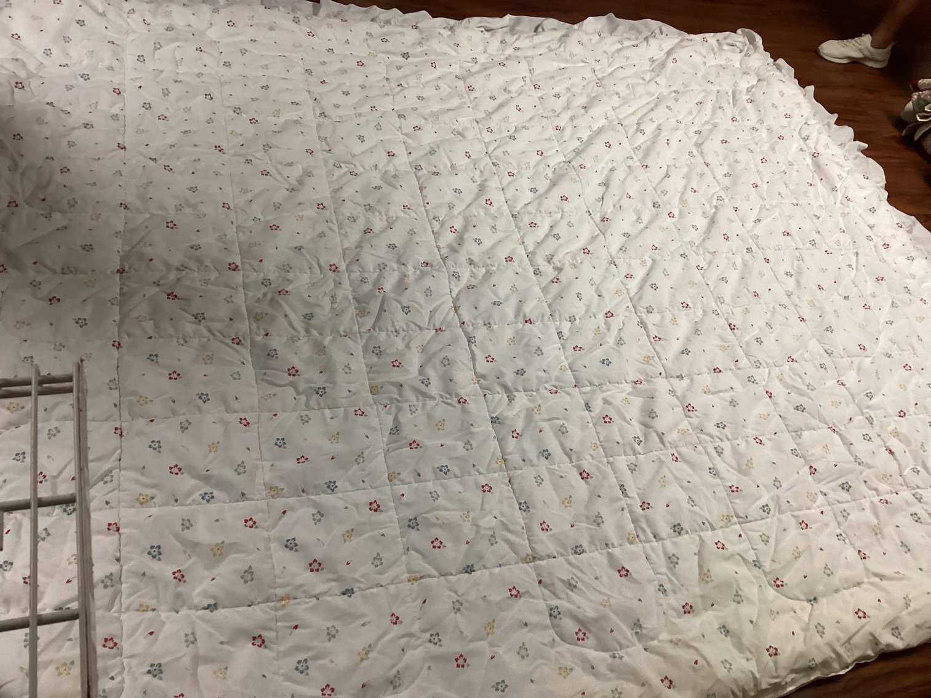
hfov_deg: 58.3
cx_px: 466
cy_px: 349
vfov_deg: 45.4
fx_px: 834
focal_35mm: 31
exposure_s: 1/60
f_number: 2.4
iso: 200
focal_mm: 3.3
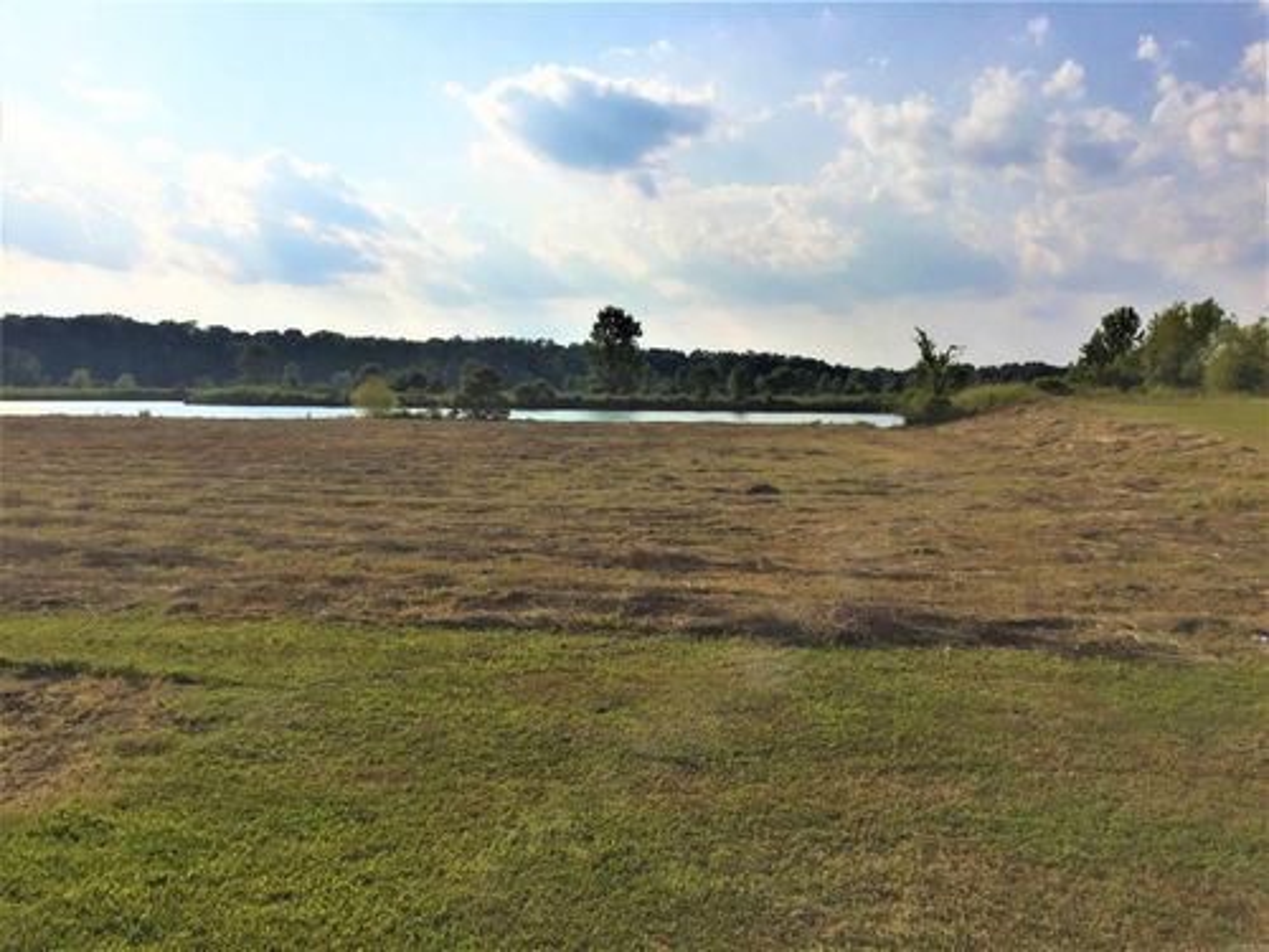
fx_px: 1063
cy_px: 476
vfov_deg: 48.2
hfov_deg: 61.7
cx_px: 634
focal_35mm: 29
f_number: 2.2
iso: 32
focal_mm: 4.15
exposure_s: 1/6623
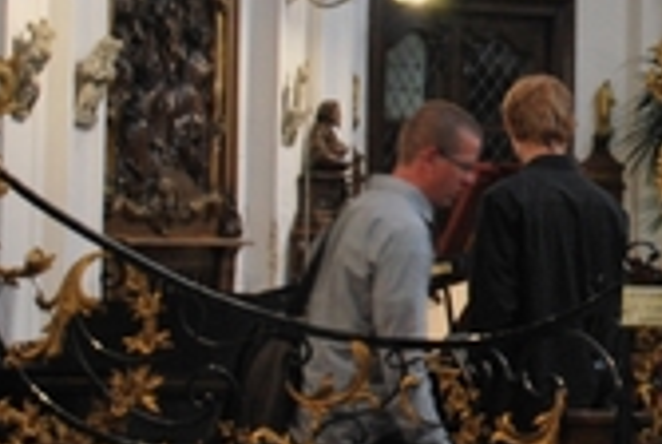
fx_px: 3168
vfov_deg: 7.9
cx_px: 1027
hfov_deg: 11.4
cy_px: -145
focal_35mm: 172
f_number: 5
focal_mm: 32
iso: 360
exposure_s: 1/30
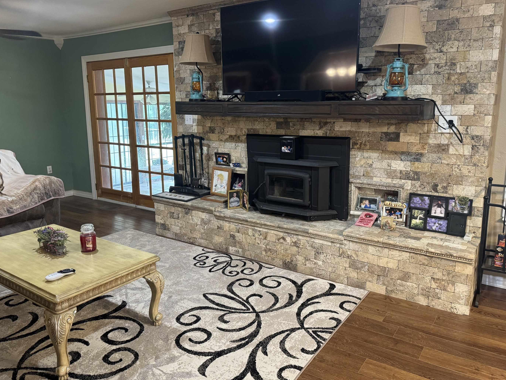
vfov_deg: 51.3
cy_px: 178
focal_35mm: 27
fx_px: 395
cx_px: 254
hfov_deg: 65.3
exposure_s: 1/60
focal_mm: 6.76
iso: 500
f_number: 1.78
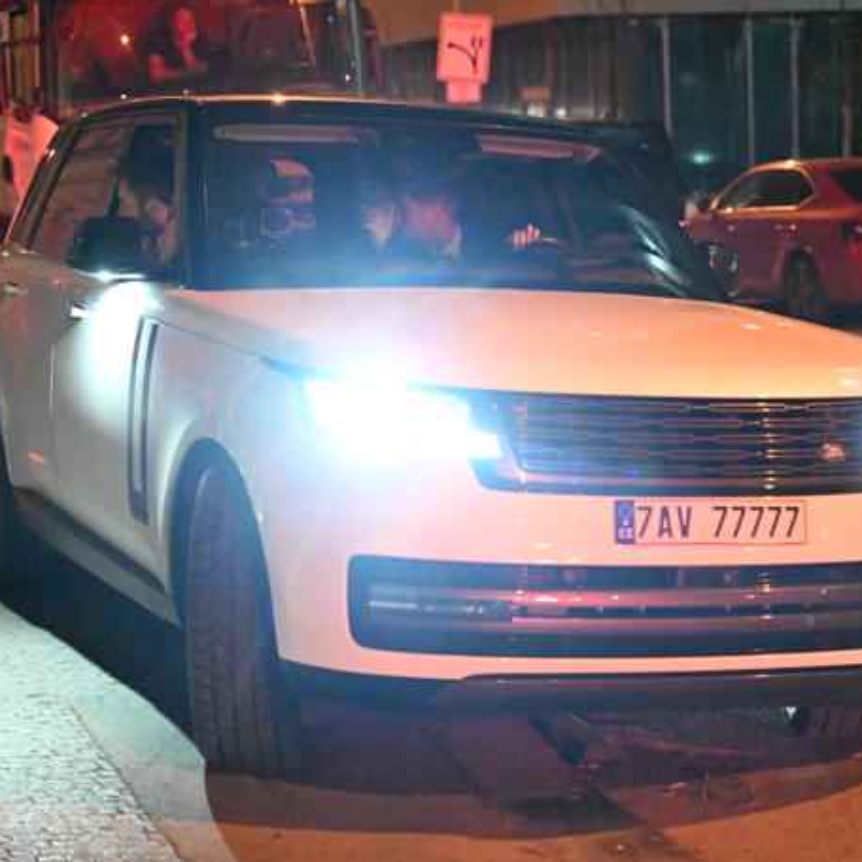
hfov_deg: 19.3
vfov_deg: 19.3
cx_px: 484
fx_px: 2536
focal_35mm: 90
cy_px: 431
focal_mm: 70
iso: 25600
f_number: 2.8
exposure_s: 1/125
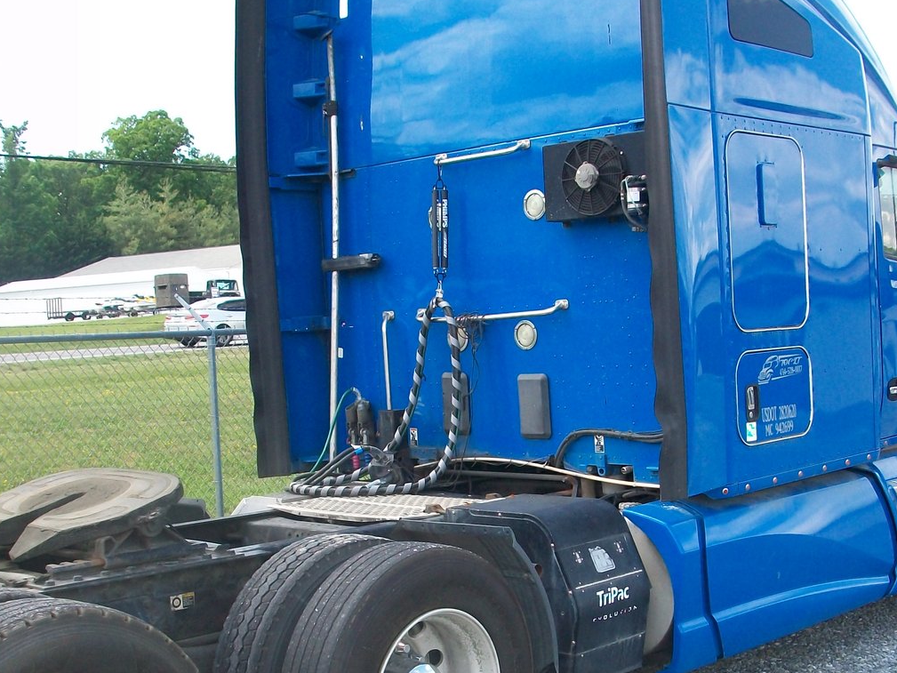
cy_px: 466
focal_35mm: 51
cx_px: 461
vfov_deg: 28.3
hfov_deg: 37.5
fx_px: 1322
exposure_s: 1/400
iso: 80
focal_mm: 5.7
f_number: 2.8
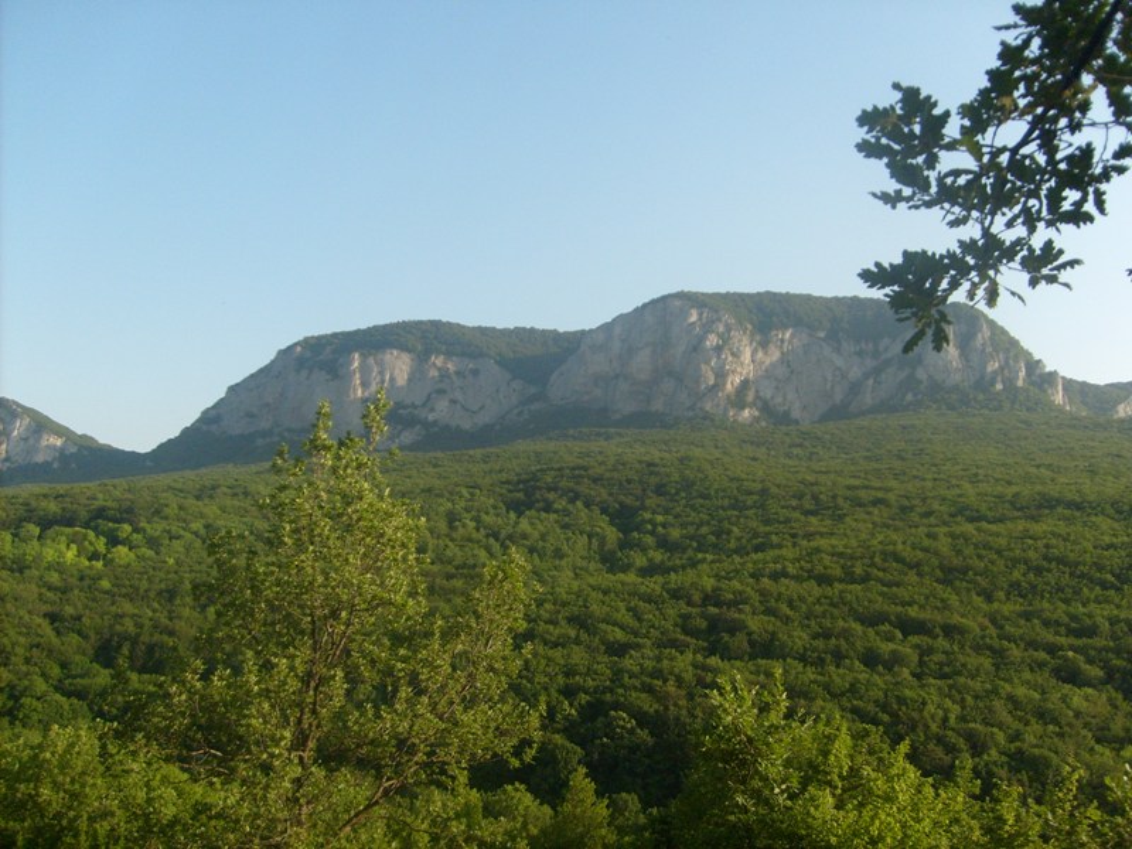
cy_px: 424
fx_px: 1145
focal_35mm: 35
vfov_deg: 40.7
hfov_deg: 52.6
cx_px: 566
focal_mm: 5.8
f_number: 7.1
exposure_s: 1/180
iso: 80
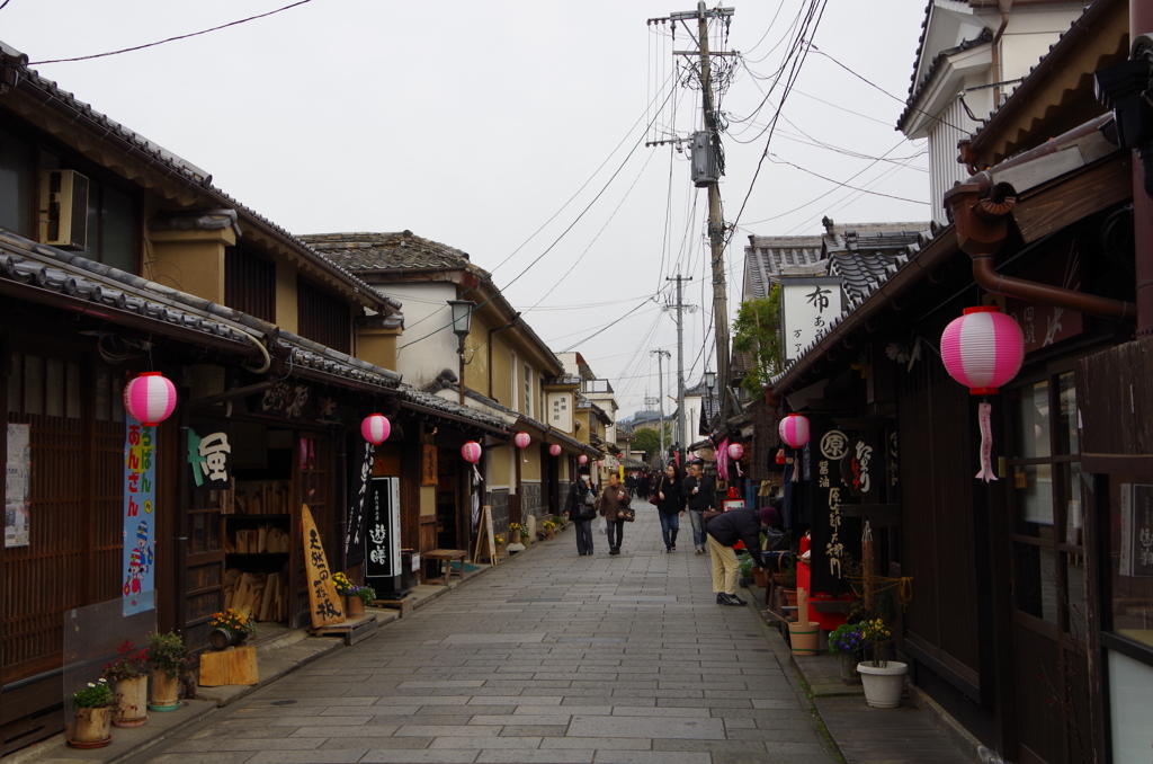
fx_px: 1150
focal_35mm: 36
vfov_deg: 36.7
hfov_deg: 53.2
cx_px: 576
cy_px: 382
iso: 200
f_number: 11
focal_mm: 24
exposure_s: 1/100
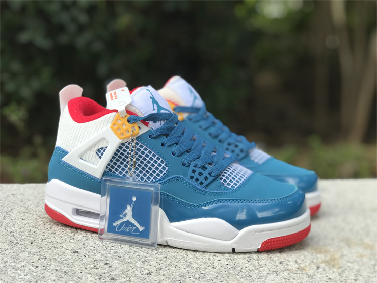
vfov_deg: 25.7
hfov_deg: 33.8
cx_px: 188
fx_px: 621
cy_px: 142
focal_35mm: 57
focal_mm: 6.6
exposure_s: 1/157
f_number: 2.8
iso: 20
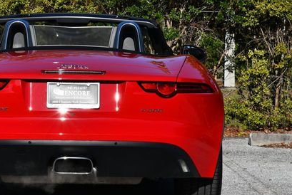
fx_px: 1397
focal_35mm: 172
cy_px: 85
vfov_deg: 8.0
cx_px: 64
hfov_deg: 11.9
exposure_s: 1/320
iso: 100
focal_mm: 55
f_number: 9
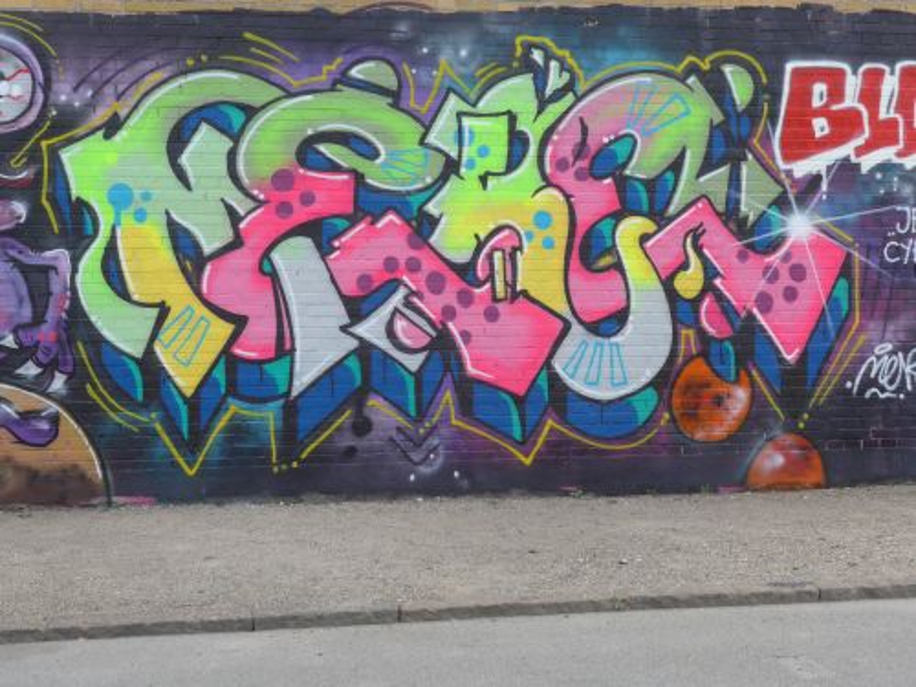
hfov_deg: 42.9
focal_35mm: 44
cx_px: 458
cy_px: 344
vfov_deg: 32.9
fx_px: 1164
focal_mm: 9.5
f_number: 5
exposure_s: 1/125
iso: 80
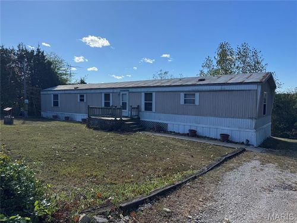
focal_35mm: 24
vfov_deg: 56.8
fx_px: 206
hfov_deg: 71.6
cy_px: 112
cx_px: 148
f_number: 1.78
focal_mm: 6.76
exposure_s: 1/4049
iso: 80
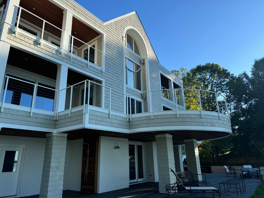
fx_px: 183
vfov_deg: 56.8
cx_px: 132
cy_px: 99
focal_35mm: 24
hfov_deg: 71.6
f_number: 1.78
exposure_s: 1/1637
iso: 80
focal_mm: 6.76
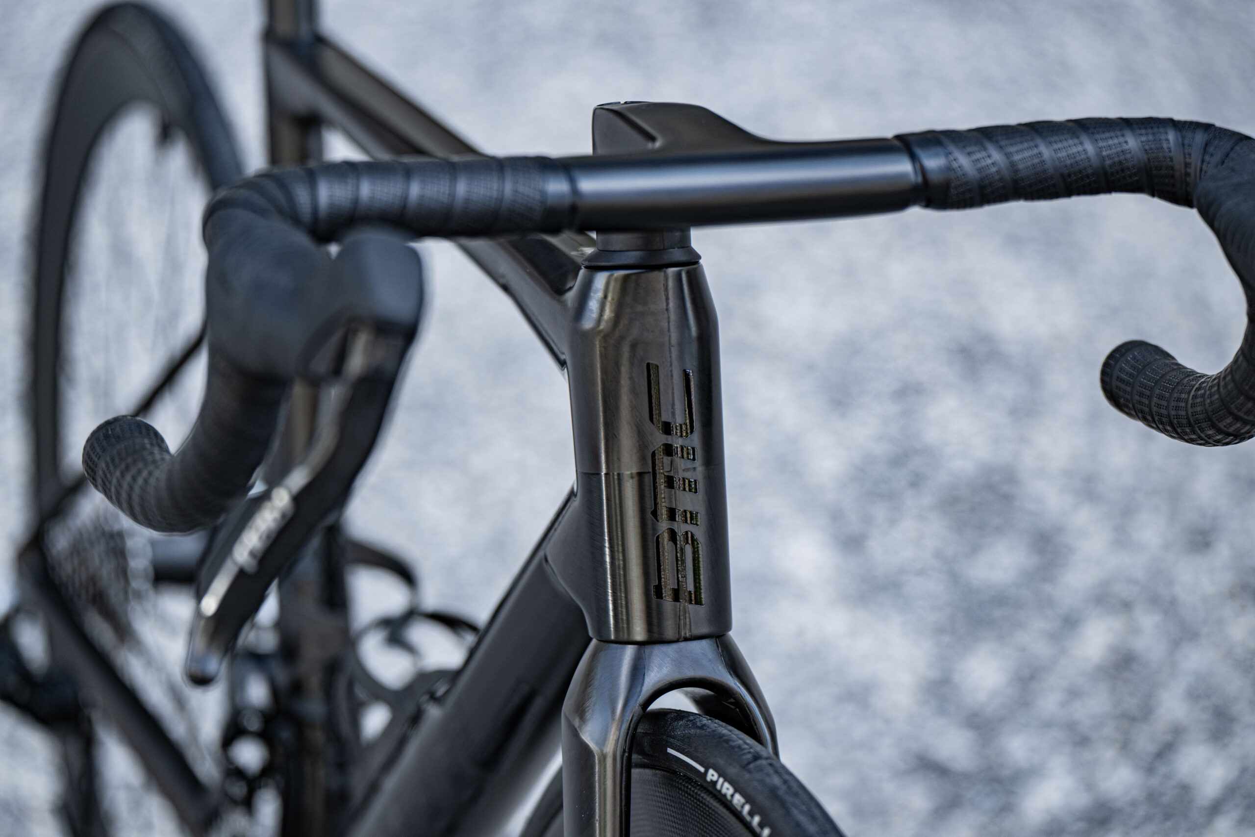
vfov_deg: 11.4
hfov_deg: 17.1
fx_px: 4183
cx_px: 628
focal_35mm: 120
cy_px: 418
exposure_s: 1/320
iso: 64
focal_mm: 120
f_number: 2.8
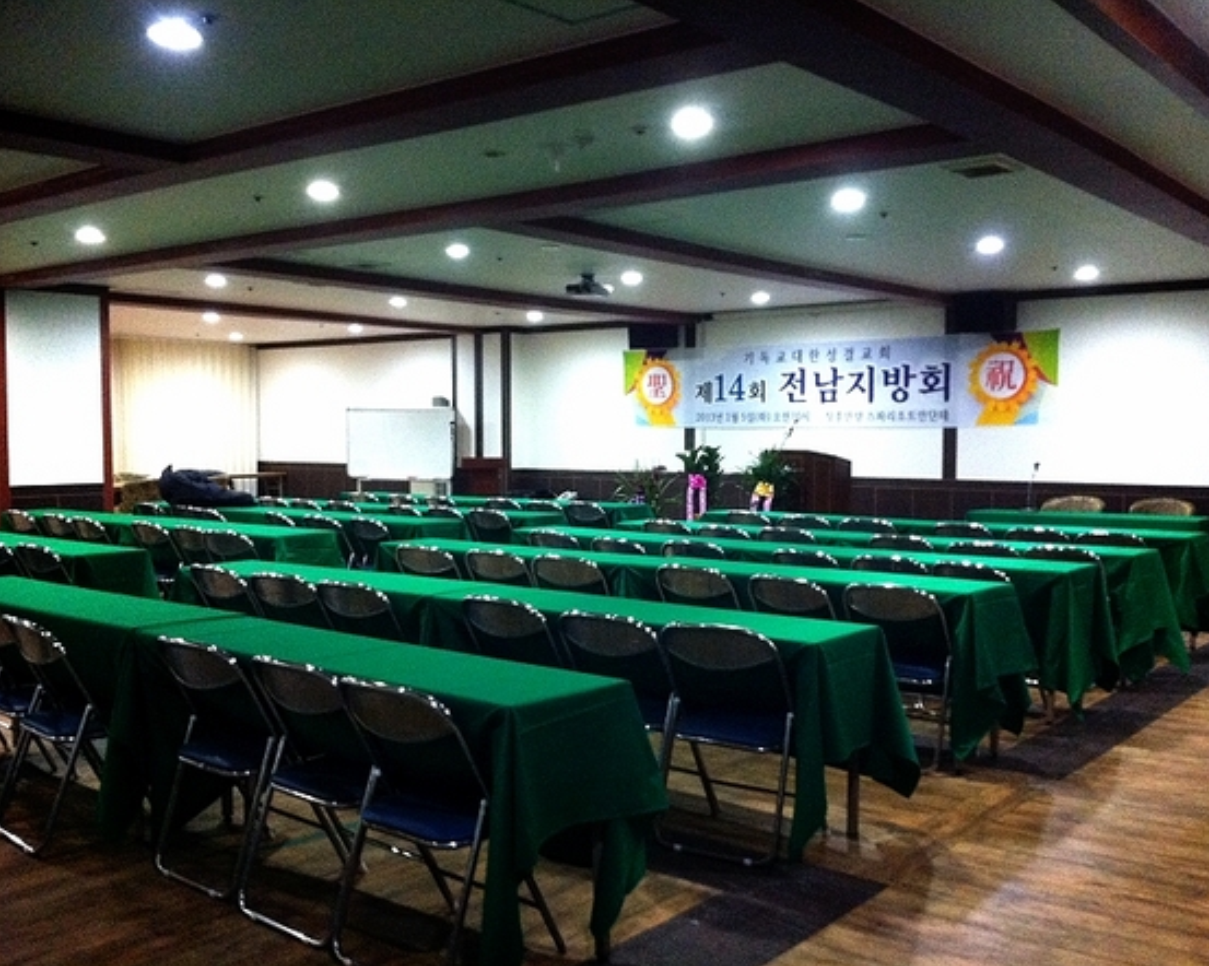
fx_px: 1323
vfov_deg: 40.1
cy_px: 485
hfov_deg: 49.1
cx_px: 621
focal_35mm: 37
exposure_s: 1/15
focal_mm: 3.85
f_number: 2.8
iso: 640
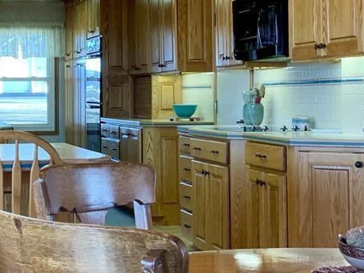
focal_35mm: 89
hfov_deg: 21.8
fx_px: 936
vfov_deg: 16.6
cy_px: 85
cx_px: 89
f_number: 1.8
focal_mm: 3
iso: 40
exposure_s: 1/60
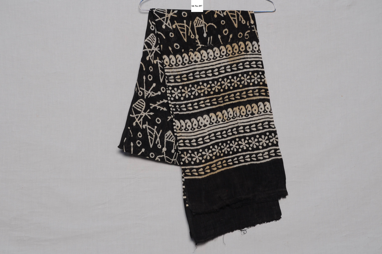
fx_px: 763
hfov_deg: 28.1
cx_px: 191
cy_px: 127
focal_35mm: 72
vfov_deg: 18.9
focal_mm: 48
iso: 400
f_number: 11
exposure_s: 1/6
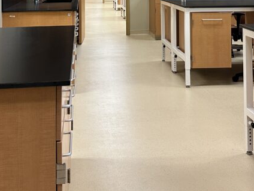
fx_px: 426
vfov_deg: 23.2
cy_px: -34
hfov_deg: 33.2
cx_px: 141
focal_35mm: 58
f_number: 1.78
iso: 250
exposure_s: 1/60
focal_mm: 6.86
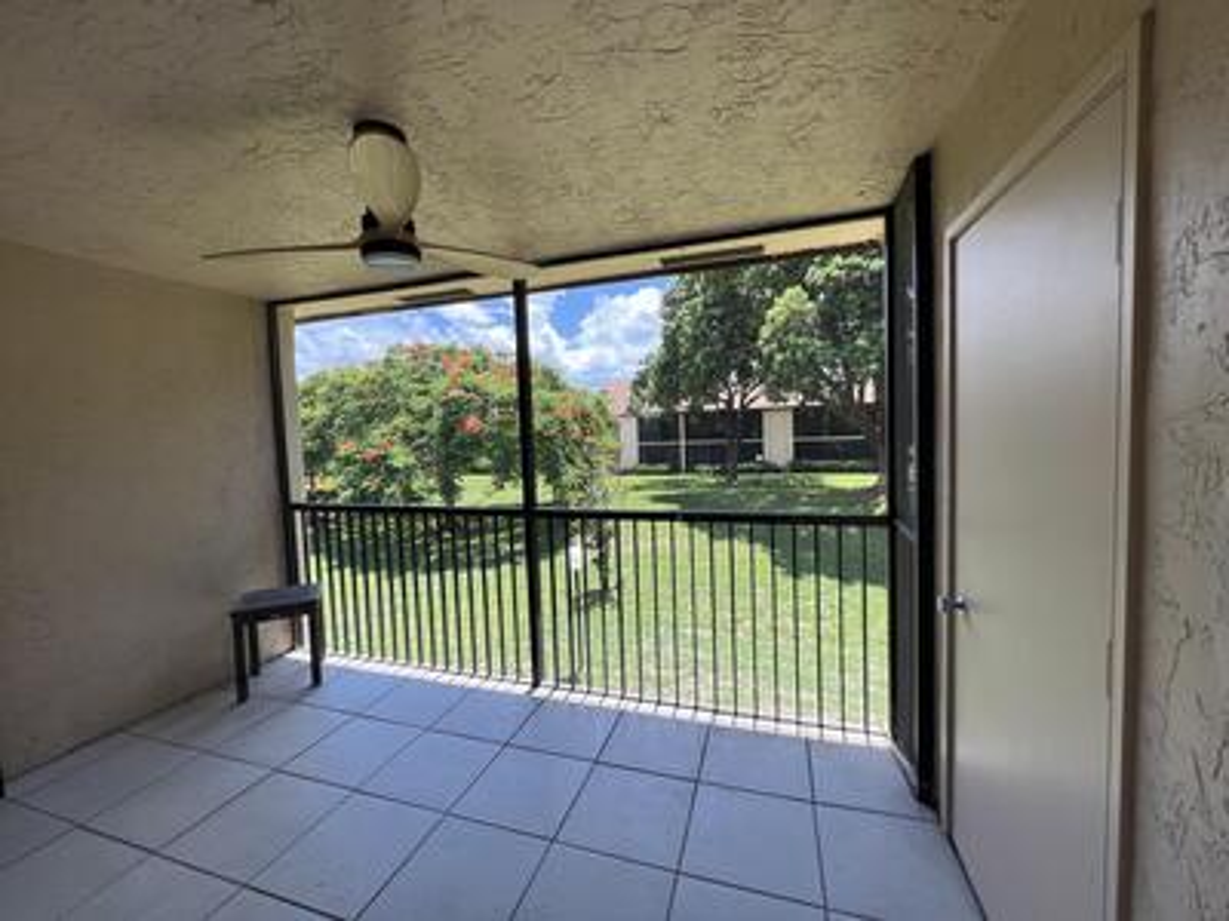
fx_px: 462
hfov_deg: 106.2
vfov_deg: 89.9
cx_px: 614
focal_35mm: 13
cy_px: 460
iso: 32
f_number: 1.8
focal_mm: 1.57
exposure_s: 1/333
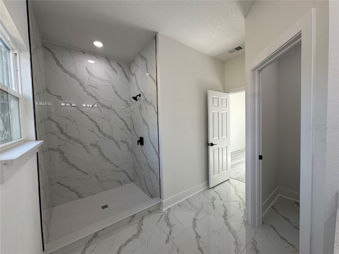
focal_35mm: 14
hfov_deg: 102.1
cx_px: 170
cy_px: 127
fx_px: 137
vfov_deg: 85.7
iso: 40
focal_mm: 2.22
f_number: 2.2
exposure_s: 1/120
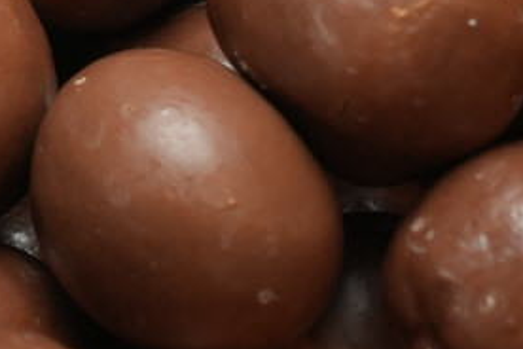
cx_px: -430
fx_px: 3690
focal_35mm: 254
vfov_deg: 5.3
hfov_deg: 7.8
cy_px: -280
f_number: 10
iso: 800
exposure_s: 1/125
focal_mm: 35
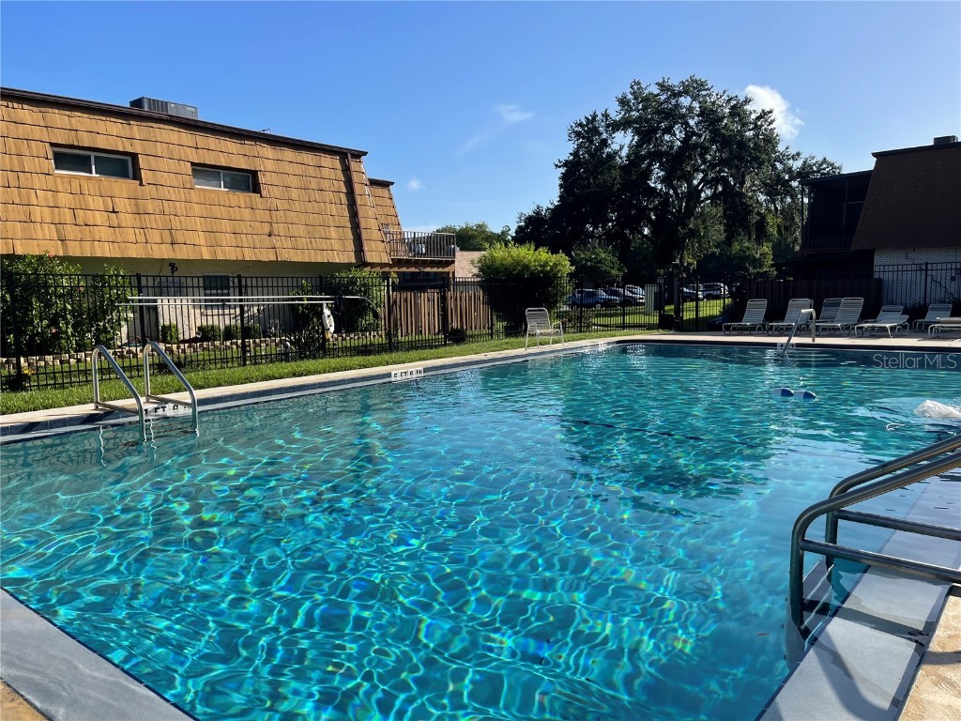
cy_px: 360
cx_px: 480
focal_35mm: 25
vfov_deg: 54.9
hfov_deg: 69.4
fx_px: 694
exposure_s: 1/3344
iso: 32
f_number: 1.6
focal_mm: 5.1
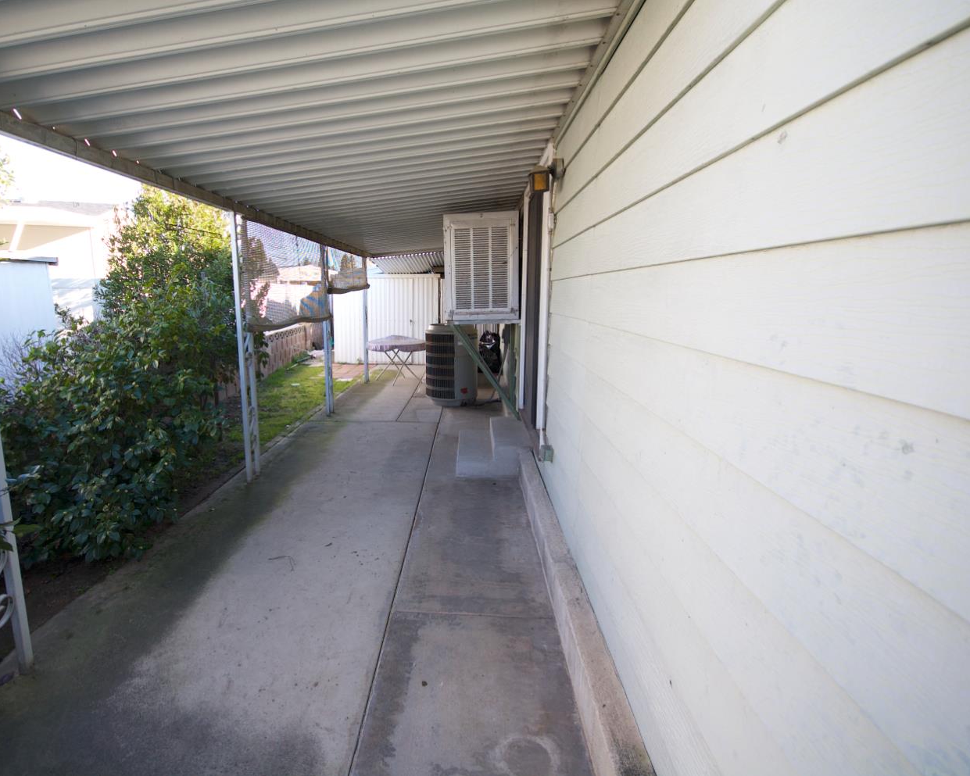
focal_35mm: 17
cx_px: 408
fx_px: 488
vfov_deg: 77.0
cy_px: 389
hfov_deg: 88.9
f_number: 5.6
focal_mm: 10
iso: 360
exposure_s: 1/125
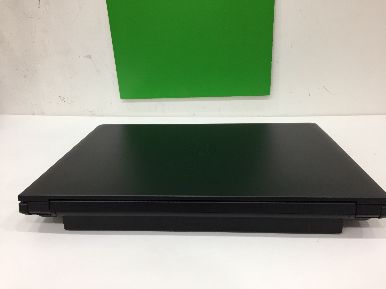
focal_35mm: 29
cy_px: 144
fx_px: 323
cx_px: 193
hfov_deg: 61.7
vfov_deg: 48.2
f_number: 2.2
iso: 100
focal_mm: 4.15
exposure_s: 1/33
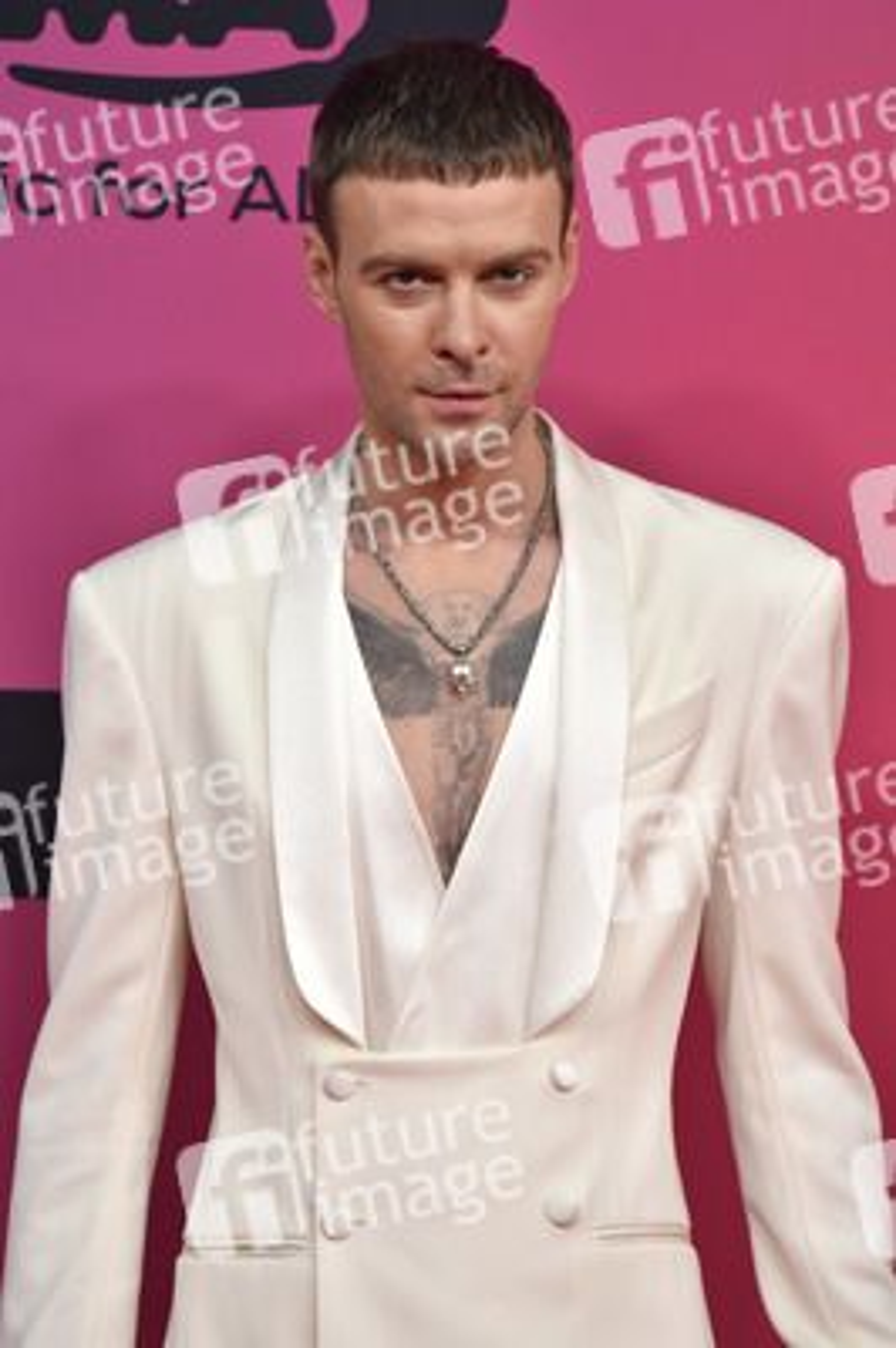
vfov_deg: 10.3
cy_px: 674
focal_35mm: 200
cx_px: 448
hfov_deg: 6.9
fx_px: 7479
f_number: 5.6
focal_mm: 200
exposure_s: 1/200
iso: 2000
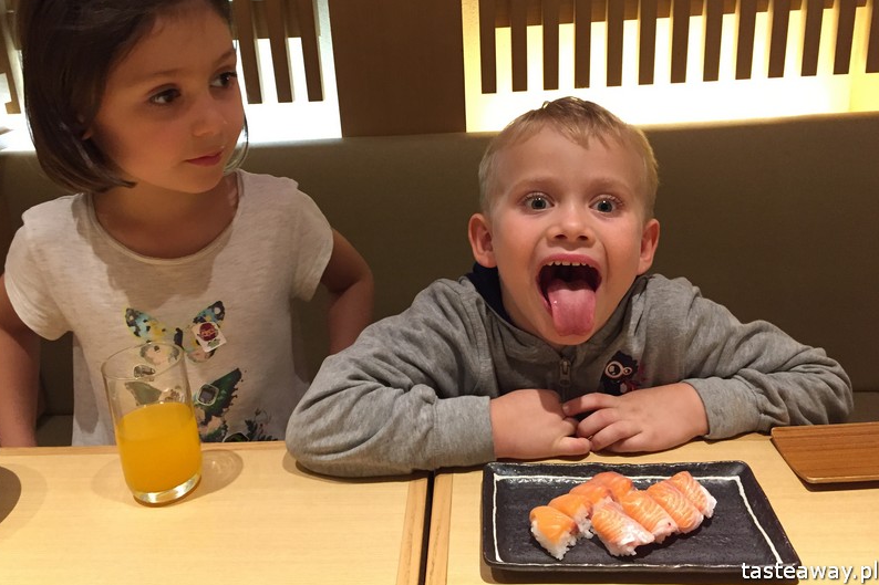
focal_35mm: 31
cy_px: 250
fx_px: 757
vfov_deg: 42.2
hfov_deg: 60.3
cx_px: 436
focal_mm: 4.15
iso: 200
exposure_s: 1/30
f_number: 2.2
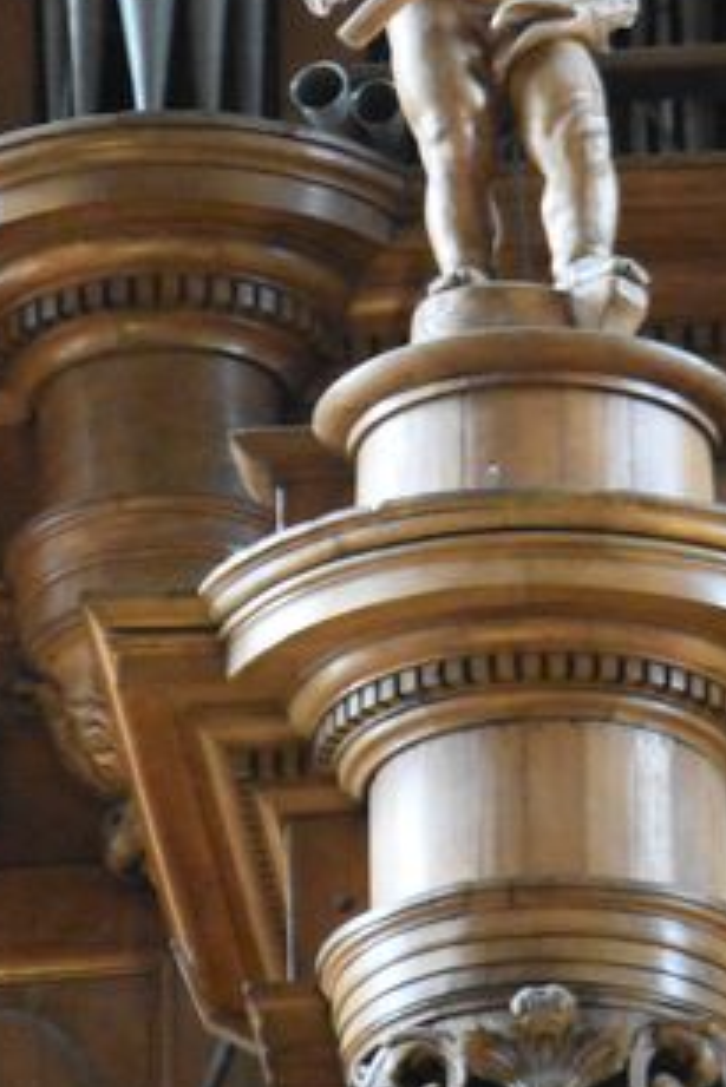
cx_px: 434
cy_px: -4
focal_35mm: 685
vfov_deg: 3.0
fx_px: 20696
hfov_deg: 2.0
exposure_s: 1/20
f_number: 5.6
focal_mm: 200
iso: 12800
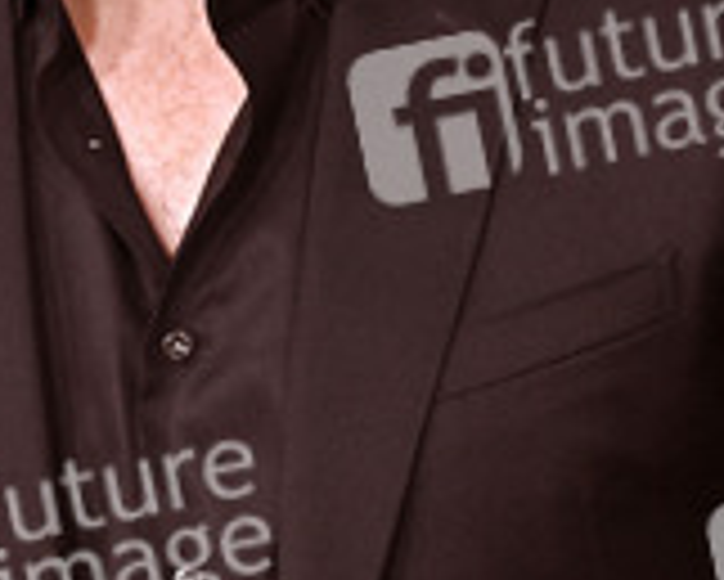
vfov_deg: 4.4
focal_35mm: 349
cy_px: -126
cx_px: 171
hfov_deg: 5.5
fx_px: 7483
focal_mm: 150
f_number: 4
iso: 3200
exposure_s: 1/320
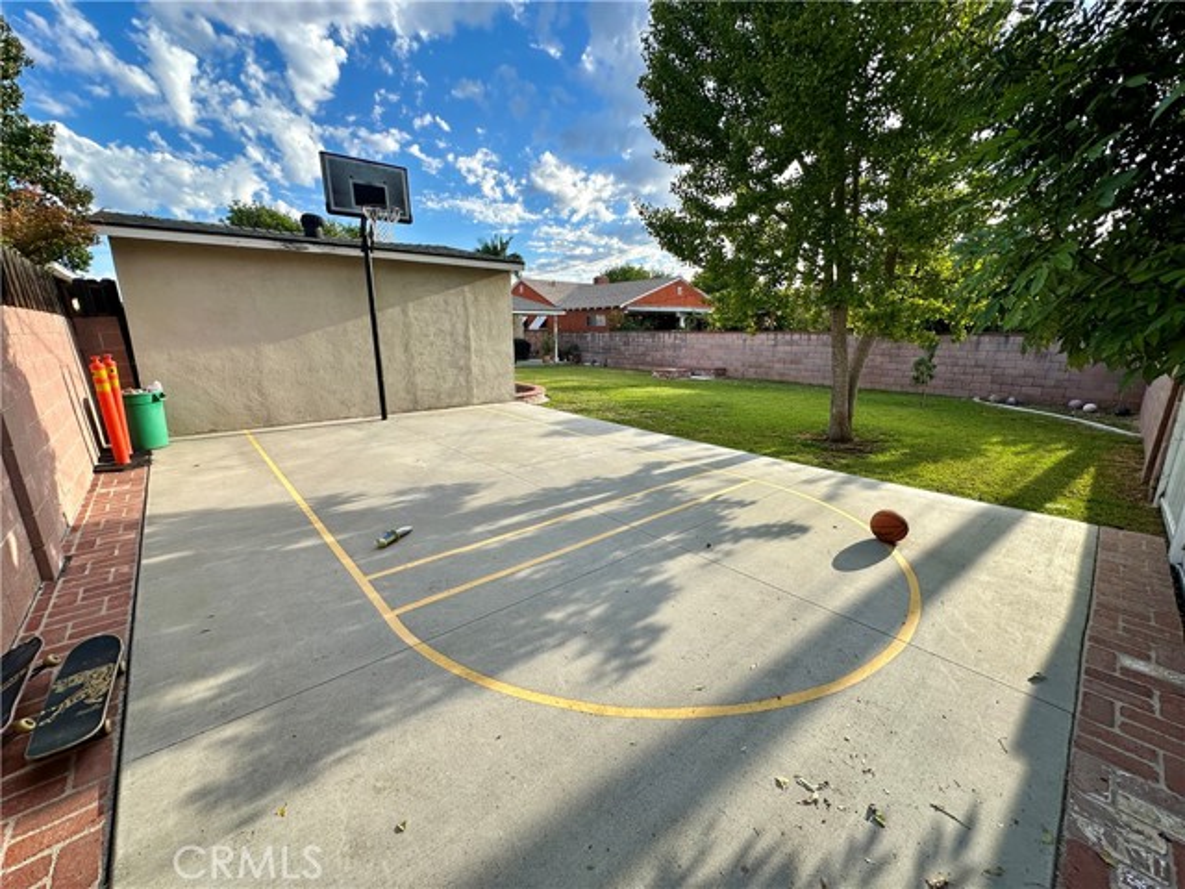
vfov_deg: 85.7
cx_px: 592
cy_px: 444
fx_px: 479
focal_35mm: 14
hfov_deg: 102.1
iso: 40
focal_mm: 2.22
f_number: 2.2
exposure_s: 1/527
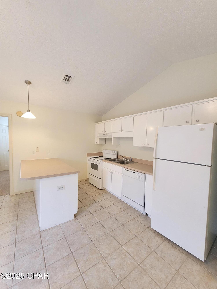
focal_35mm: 13
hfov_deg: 89.9
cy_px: 144
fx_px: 109
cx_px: 108
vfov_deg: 106.2
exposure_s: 1/60
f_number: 2.2
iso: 320
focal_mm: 2.2
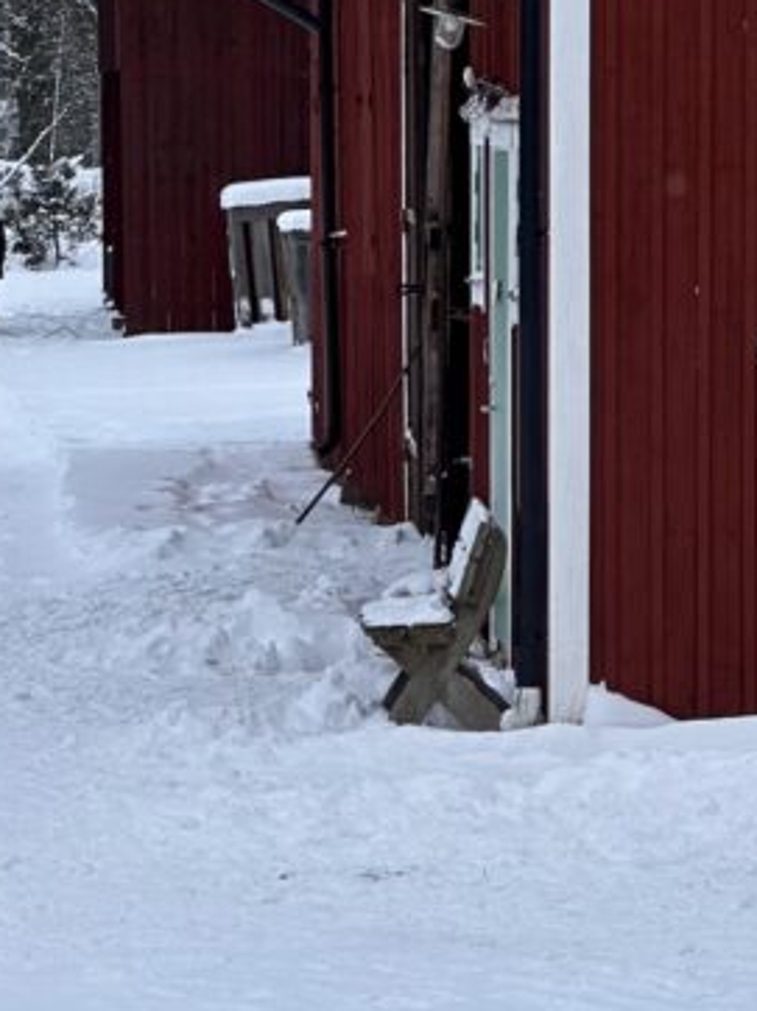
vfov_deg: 9.1
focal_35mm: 218
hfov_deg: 6.8
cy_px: 547
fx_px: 6364
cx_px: 813
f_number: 2.8
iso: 32
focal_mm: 9
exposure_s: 1/100
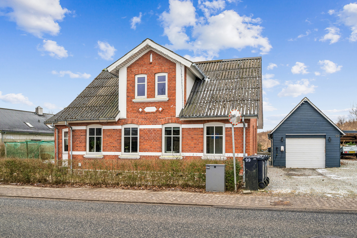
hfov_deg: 66.4
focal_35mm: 28
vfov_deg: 47.2
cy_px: 119
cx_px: 178
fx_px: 273
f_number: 6.3
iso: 800
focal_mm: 27.5
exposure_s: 1/125
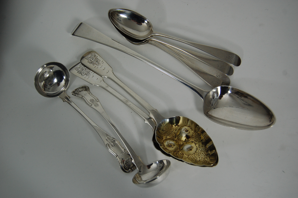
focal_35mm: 45
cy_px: 99
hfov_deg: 43.6
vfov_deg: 29.8
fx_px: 372
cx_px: 149
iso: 400
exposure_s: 1/125
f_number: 5.6
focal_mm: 30
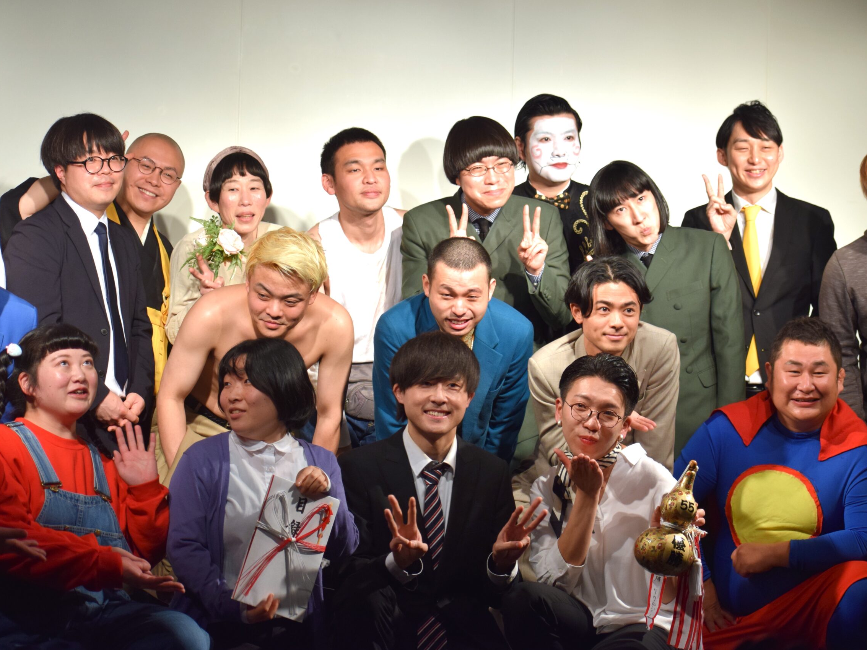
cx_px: 467
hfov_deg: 17.3
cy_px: 326
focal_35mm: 114
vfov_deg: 13.0
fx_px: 2855
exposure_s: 1/60
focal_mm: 70
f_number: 4.5
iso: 560
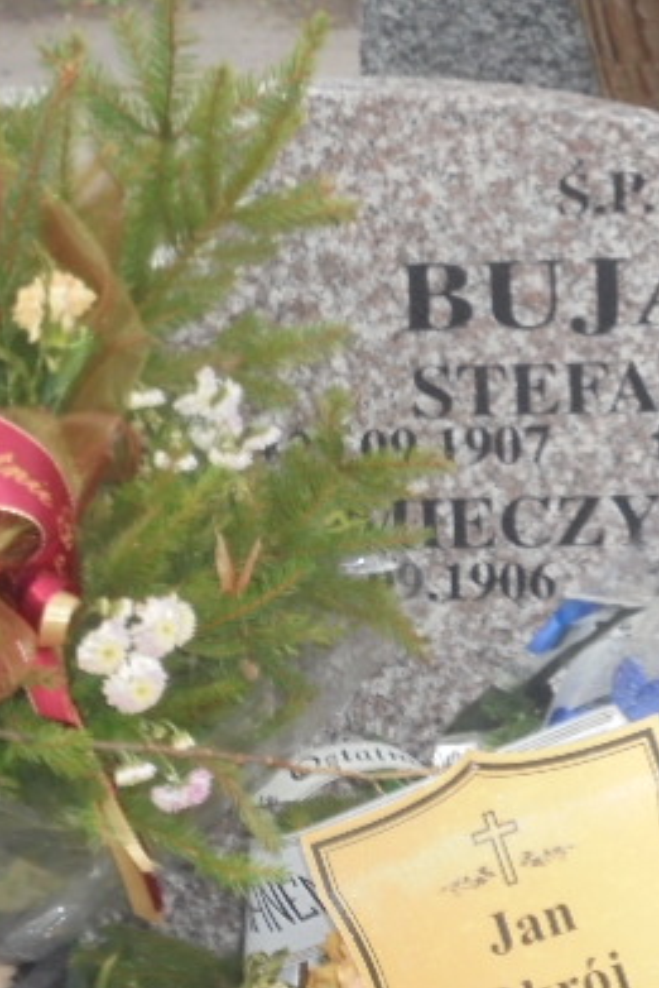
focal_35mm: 109
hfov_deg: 12.6
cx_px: 336
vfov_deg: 18.7
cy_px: 503
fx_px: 2990
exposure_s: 1/25
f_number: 5.6
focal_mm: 11.5
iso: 400
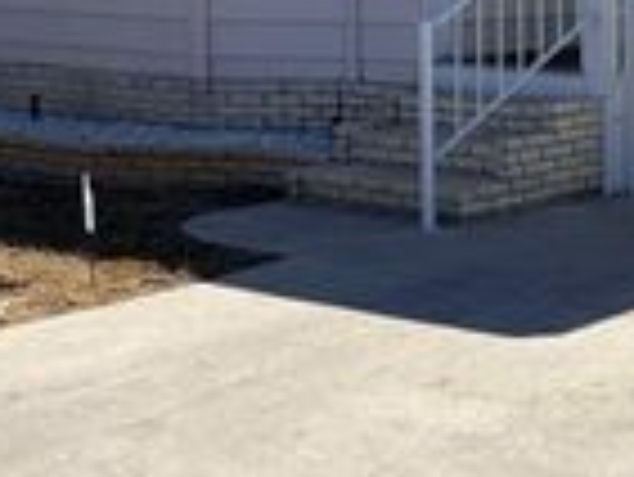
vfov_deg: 15.8
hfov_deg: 19.7
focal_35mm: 92
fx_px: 1686
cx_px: 809
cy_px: 2
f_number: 1.6
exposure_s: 1/4950
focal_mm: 5.96
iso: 50
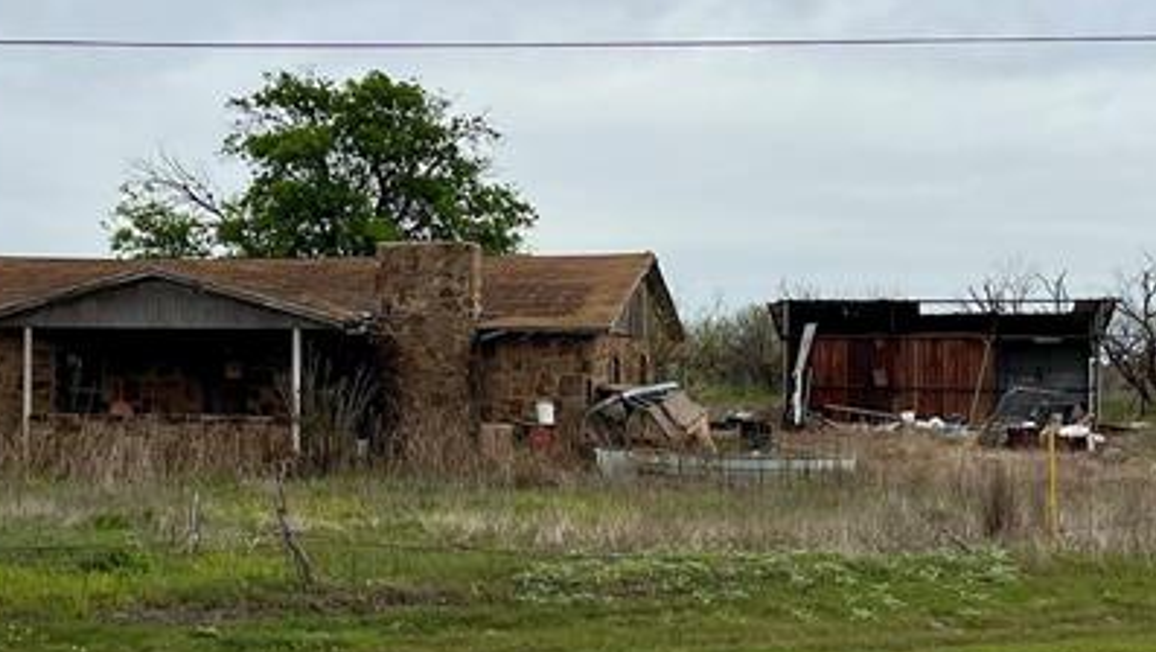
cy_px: 413
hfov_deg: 28.7
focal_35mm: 73
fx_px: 2239
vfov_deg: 16.5
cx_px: 376
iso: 50
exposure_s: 1/5319
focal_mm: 5.7
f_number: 1.5
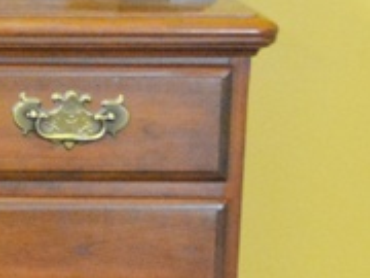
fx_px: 2629
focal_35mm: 246
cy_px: 435
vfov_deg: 6.0
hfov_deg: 7.5
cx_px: -552
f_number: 5
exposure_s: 1/30
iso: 3200
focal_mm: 34
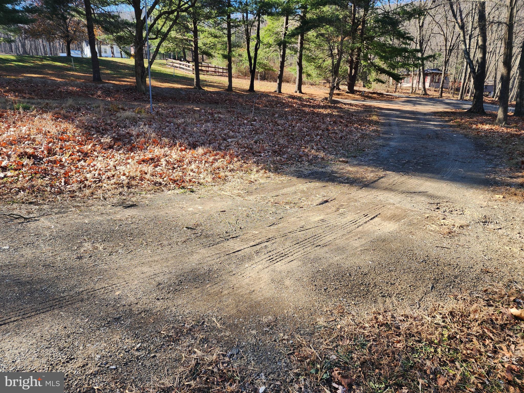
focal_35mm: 23
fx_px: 348
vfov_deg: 58.9
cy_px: 196
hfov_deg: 73.9
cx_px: 262
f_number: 1.8
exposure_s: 1/205
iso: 12
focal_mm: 6.4
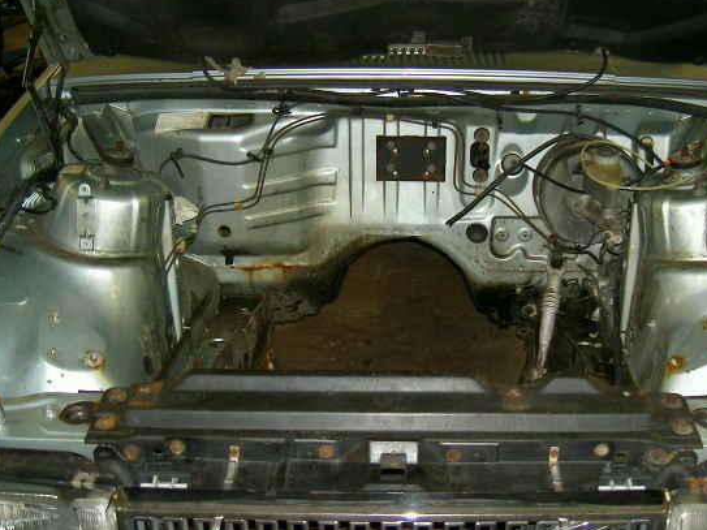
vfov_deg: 31.5
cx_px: 391
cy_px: 254
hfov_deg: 41.2
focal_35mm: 46
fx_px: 939
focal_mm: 8
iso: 100
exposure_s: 1/59.5
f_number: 2.8
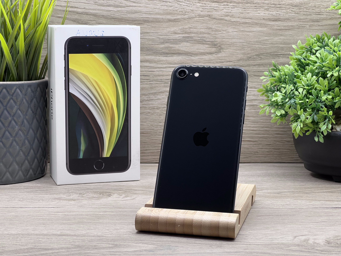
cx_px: 170
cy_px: 128
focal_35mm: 77
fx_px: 759
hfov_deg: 25.3
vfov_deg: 19.1
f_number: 2.8
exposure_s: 1/100
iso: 100
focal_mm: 9
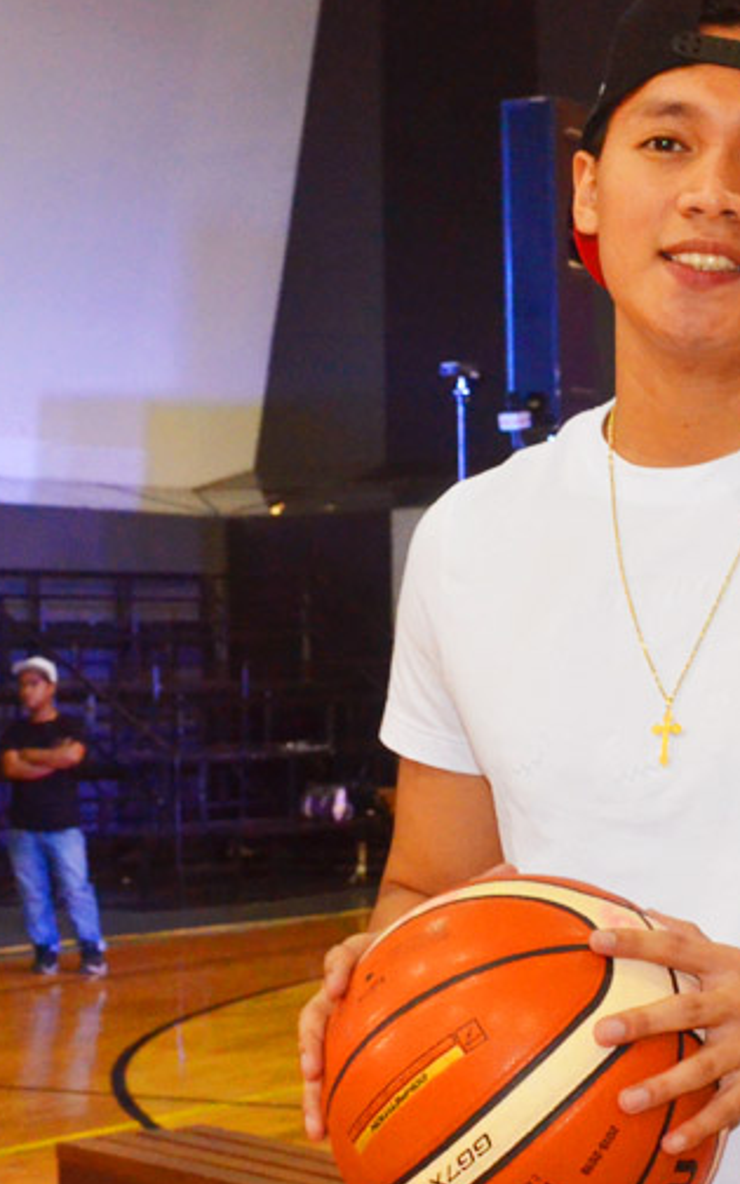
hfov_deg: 17.2
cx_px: 968
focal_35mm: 71
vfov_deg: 29.0
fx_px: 2291
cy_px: 623
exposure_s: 1/60
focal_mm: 26
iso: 2500
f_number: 6.3
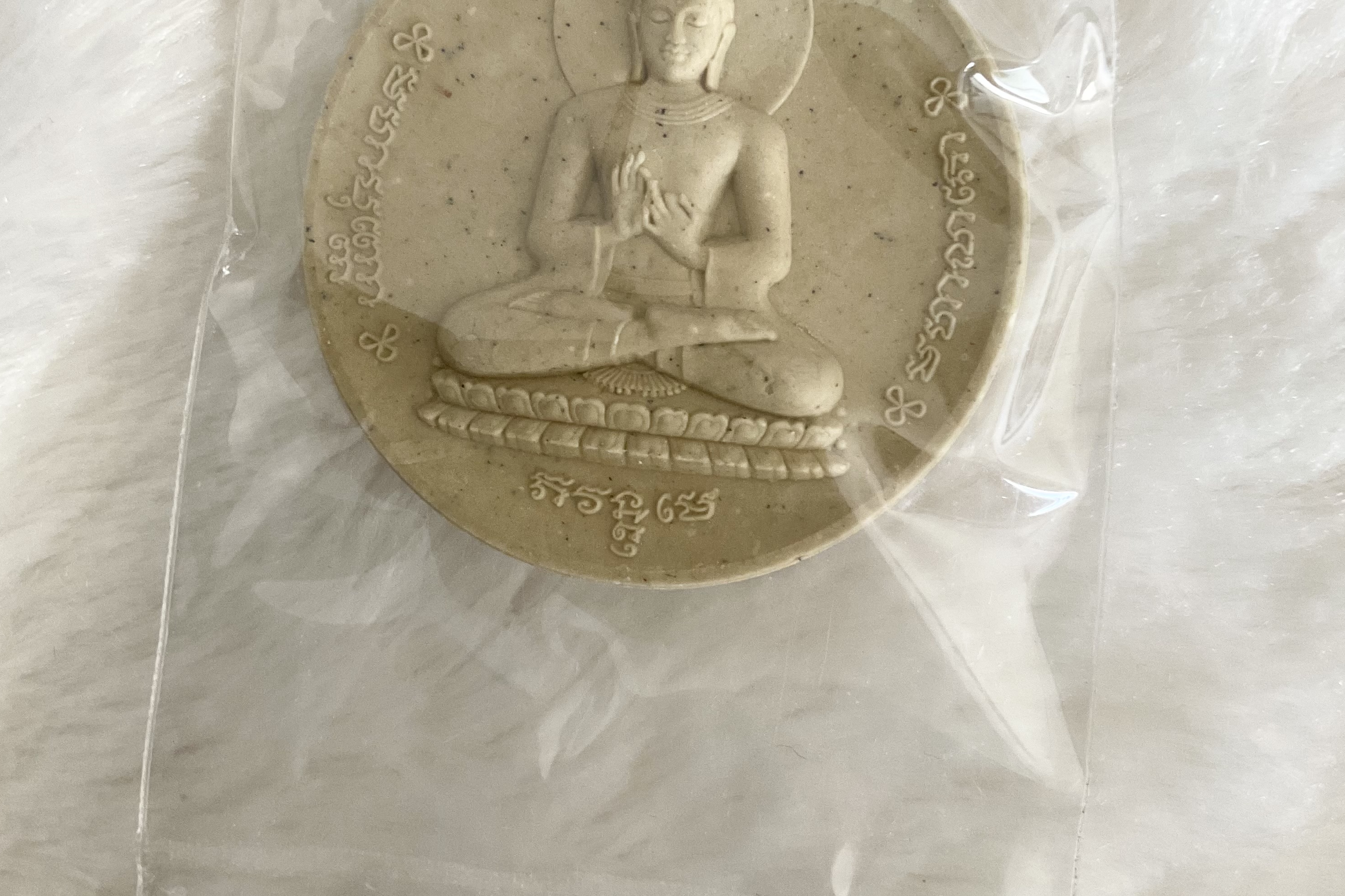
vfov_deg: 32.1
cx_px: 681
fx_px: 1532
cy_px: 247
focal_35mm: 41
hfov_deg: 47.4
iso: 80
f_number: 1.8
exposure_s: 1/50
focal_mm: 3
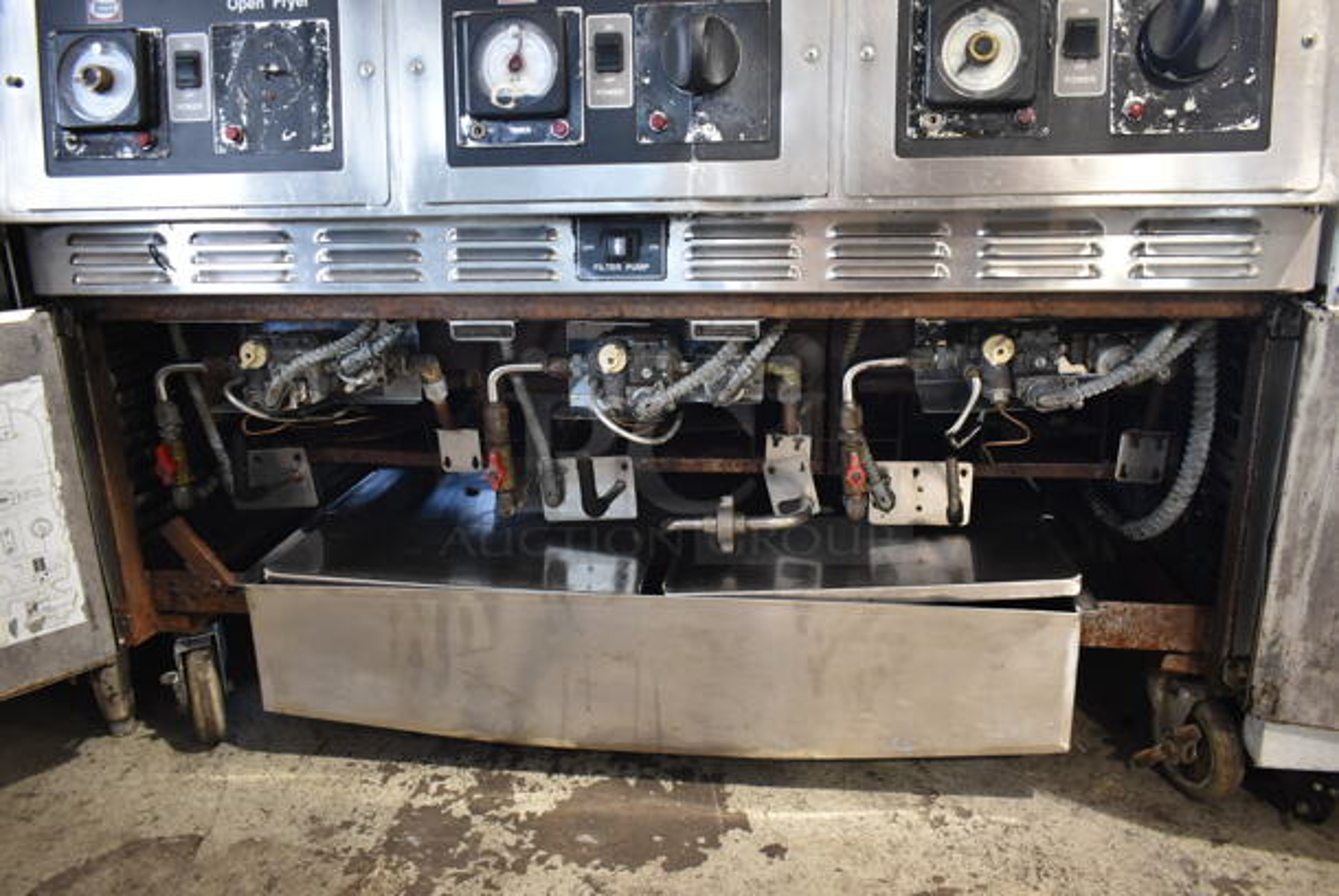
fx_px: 1005
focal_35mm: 27
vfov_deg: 48.0
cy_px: 448
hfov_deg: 67.3
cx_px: 670
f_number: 3.5
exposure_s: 1/30
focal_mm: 18
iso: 1100
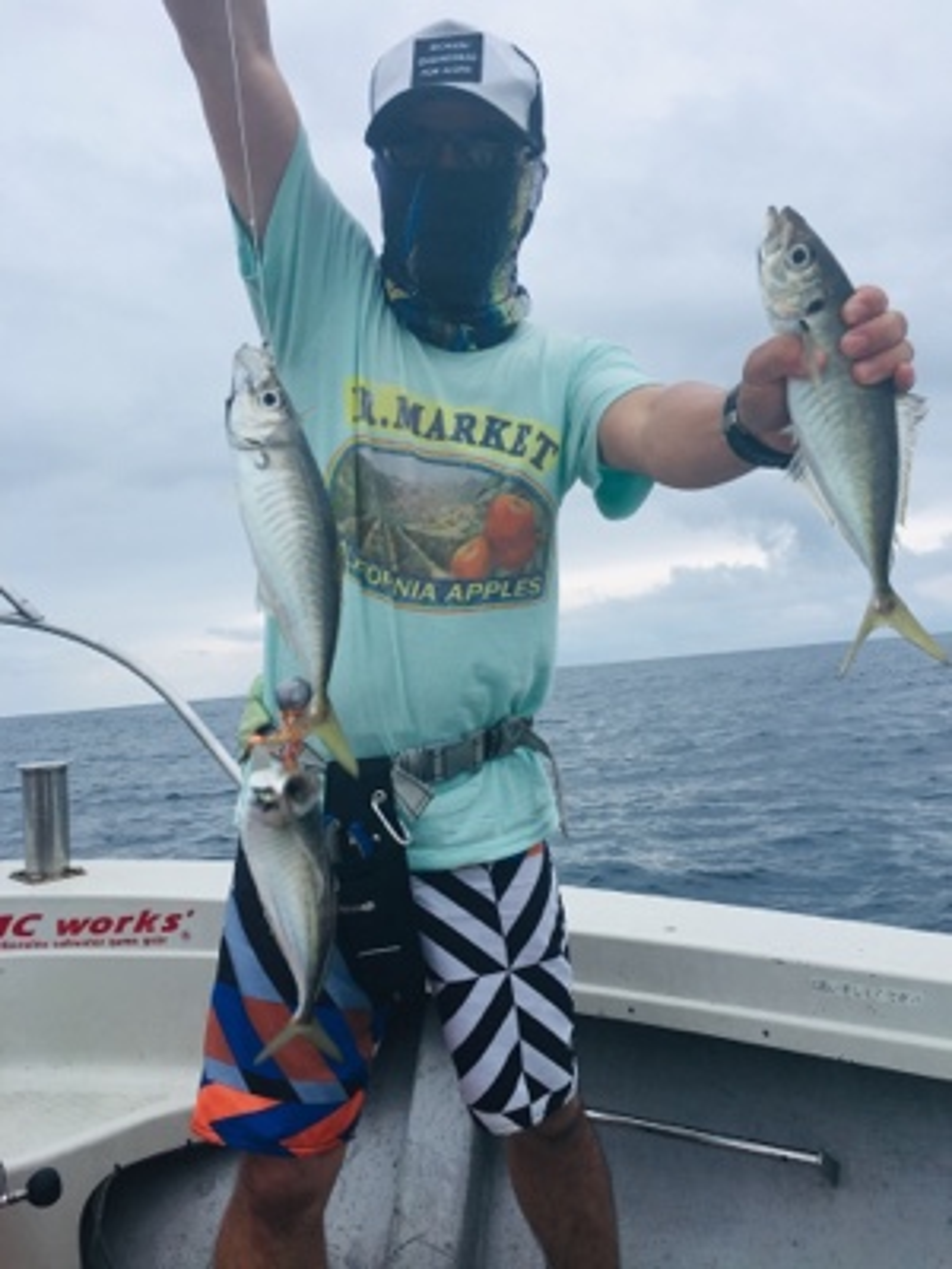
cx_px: 476
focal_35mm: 29
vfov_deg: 61.7
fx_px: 1063
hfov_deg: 48.2
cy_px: 634
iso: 25
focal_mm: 4.15
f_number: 2.2
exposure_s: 1/712
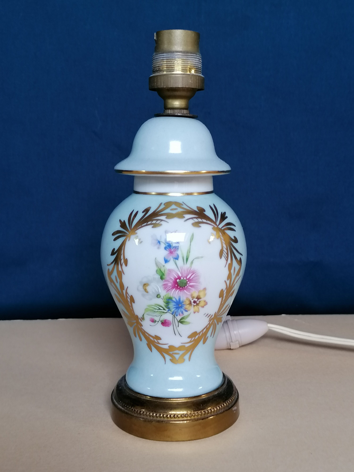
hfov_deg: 33.6
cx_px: 177
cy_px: 236
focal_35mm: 43
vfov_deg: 43.9
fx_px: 586
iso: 200
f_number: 1.8
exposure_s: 1/40
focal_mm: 4.75
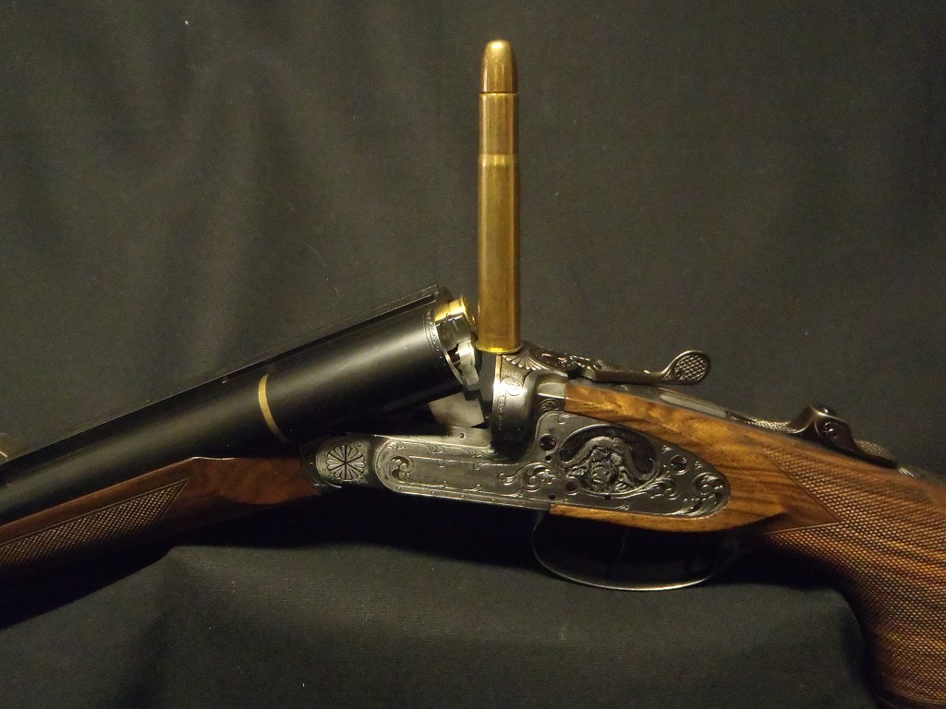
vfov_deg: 49.7
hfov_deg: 63.4
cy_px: 354
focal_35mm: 28
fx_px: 765
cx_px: 473
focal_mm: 5
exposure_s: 1/15
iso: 800
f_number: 3.5
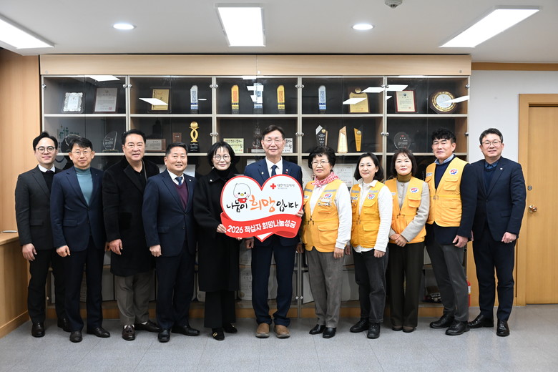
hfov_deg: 49.6
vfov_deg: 34.2
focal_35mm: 39
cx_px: 279
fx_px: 604
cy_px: 186
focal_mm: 39
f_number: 5.6
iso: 3200
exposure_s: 1/200
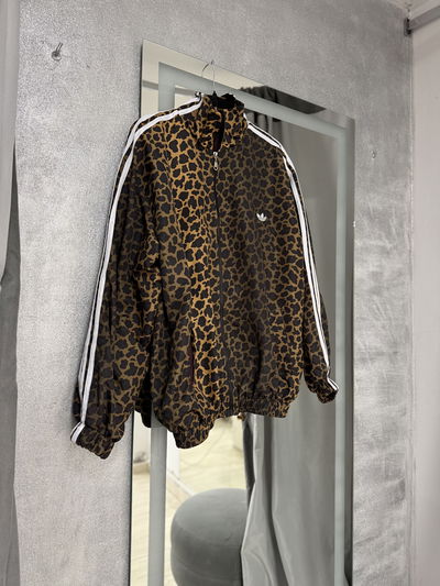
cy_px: 293
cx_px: 220
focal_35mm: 24
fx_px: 407
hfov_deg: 56.8
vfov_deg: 71.6
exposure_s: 1/50
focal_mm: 6.76
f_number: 1.78
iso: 250
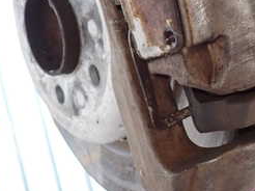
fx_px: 449
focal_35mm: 61
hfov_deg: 30.2
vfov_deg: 22.8
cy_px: -10
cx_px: 235
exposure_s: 1/50
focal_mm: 4.5
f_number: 2
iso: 200
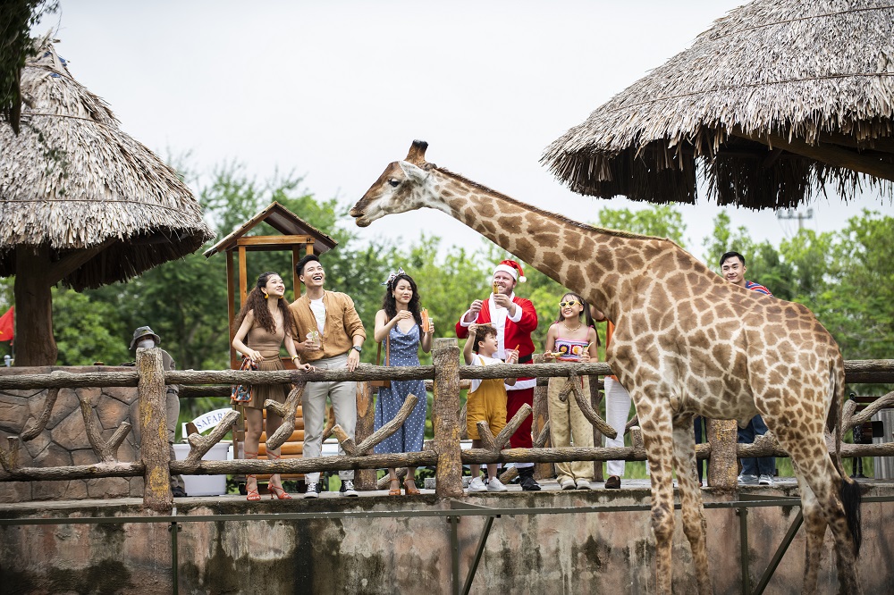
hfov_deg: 16.4
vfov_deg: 11.0
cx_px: 447
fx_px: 3103
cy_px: 298
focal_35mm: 125
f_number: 3.5
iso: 100
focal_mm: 125
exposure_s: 1/400
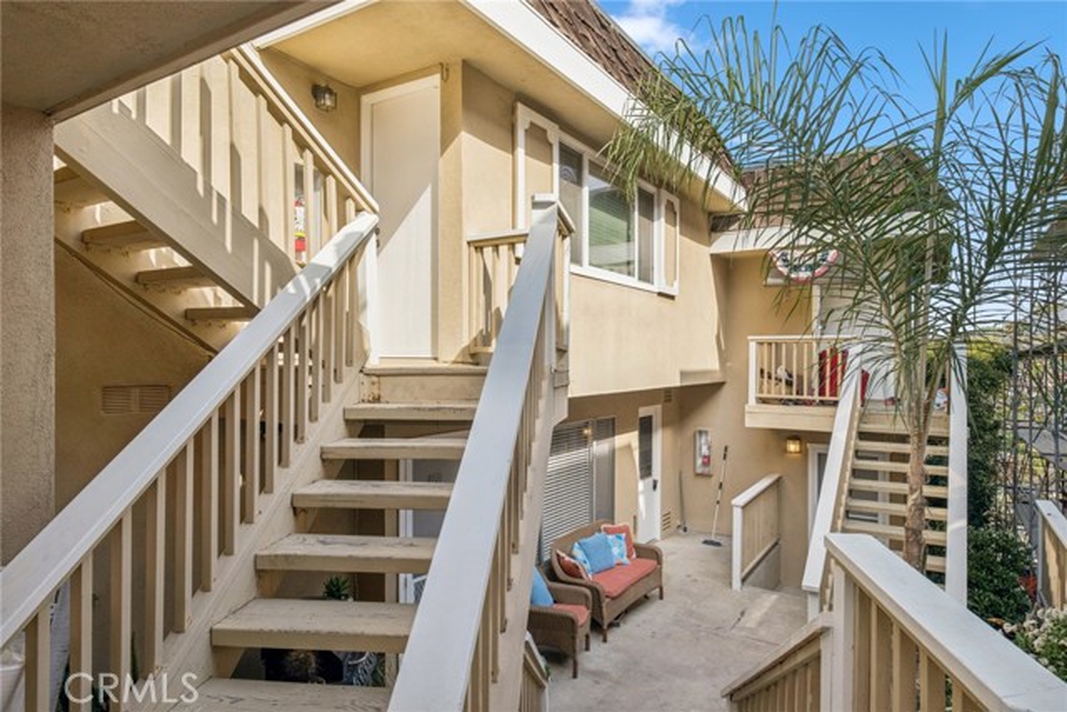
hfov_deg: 84.0
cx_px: 534
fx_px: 593
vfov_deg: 62.0
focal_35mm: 20
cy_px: 356
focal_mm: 13.2
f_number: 9
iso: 200
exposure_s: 1/170
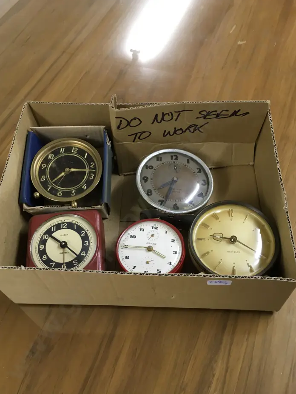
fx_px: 365
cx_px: 143
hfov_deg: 44.2
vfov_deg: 56.8
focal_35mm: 32
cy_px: 205
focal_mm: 4.15
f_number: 2.2
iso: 80
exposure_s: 1/33
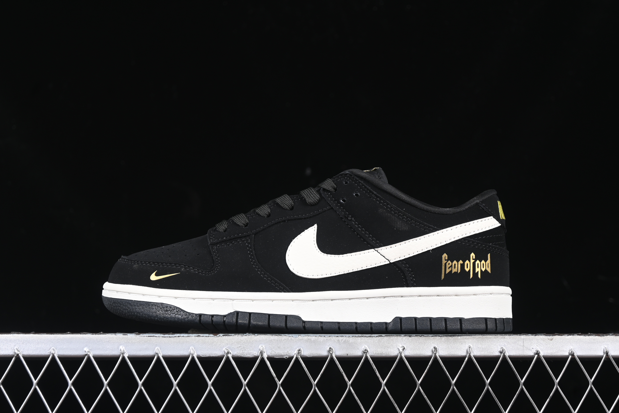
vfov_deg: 18.2
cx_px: 310
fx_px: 1289
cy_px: 206
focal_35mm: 75
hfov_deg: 27.0
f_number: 6.3
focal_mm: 50
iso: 160
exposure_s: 1/50
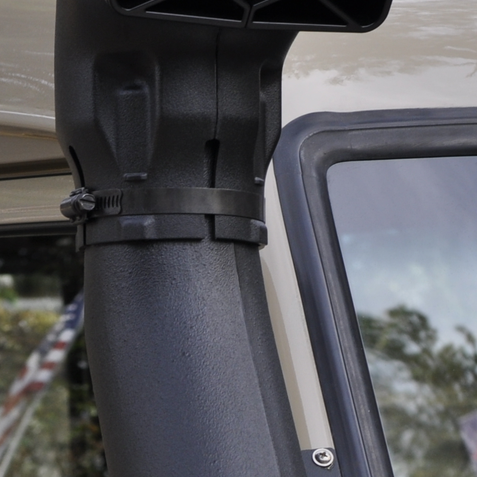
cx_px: 408
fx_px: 3101
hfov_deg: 8.8
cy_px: 275
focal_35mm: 199
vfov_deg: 8.8
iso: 200
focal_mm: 35
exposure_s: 1/160
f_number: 6.3
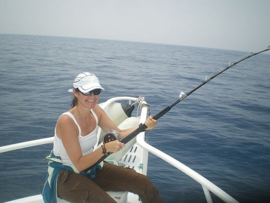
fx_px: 281
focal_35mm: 36
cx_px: 135
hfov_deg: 51.4
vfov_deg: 39.6
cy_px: 102
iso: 50
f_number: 4.6
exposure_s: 1/500
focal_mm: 6.3
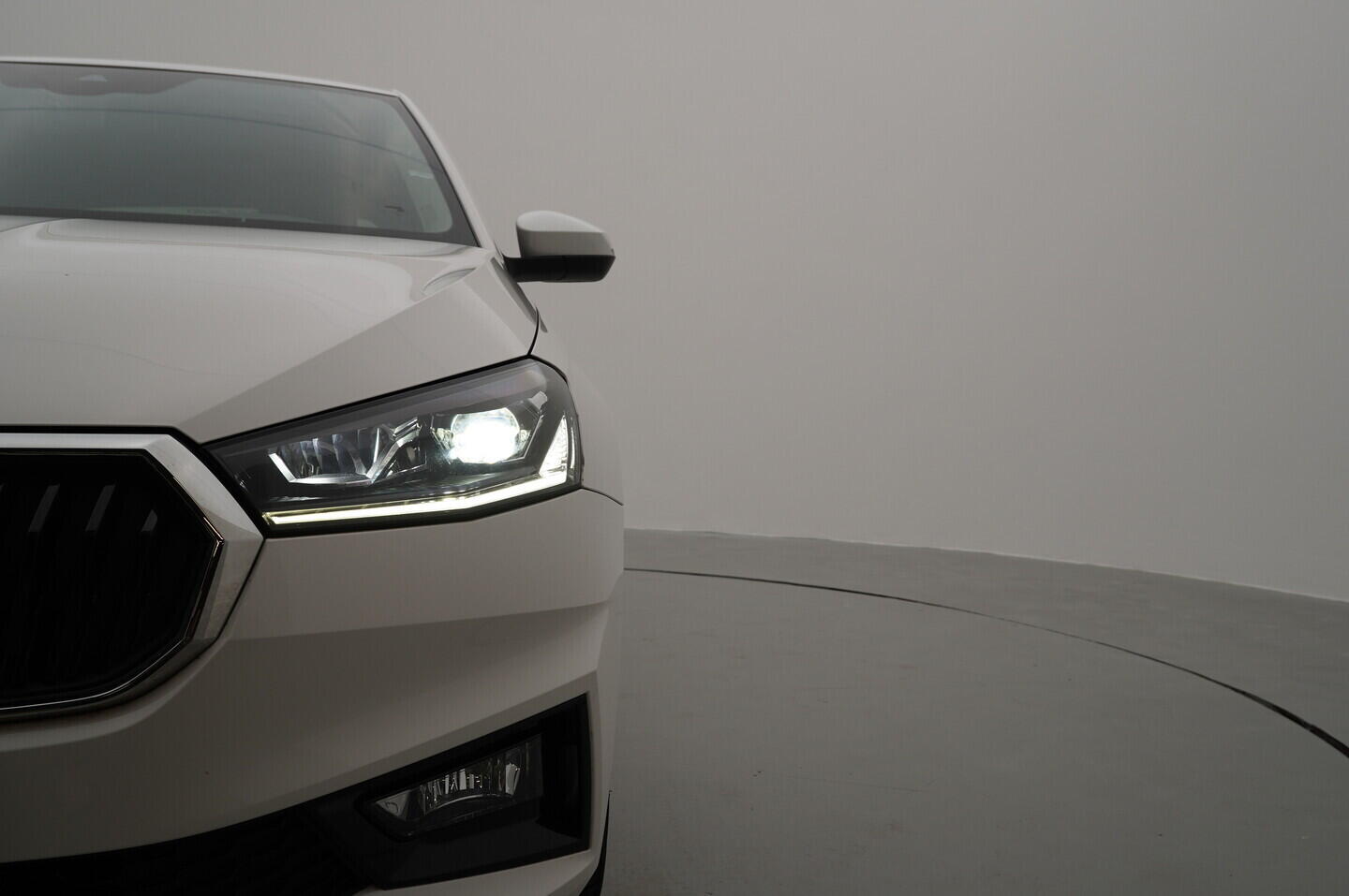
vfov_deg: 36.8
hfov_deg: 53.2
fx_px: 1348
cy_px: 448
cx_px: 674
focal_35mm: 36
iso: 100
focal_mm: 24
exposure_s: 1/160
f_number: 5.6
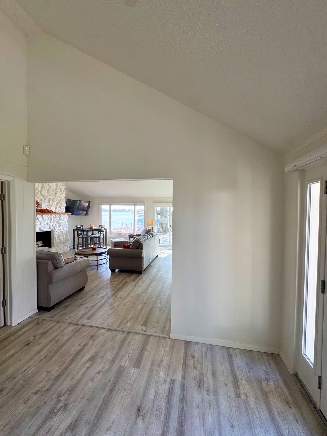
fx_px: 176
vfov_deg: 102.1
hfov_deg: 85.7
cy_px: 218
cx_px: 164
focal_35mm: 14
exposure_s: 1/149
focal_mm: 2.22
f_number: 2.2
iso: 40
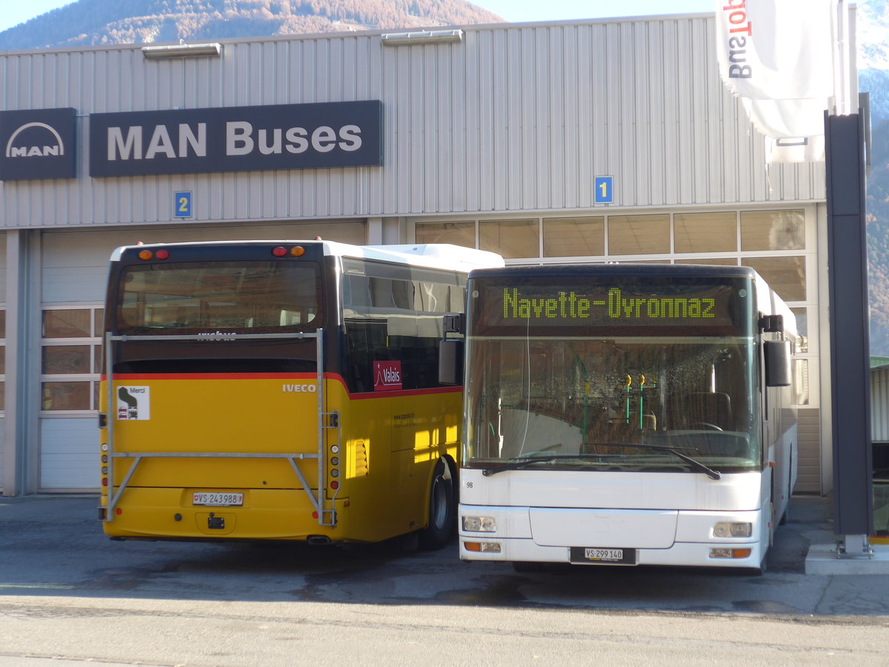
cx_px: 444
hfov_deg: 26.3
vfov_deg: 19.9
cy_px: 334
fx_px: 1900
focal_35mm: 74
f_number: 4.2
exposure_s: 1/125
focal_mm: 15
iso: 80
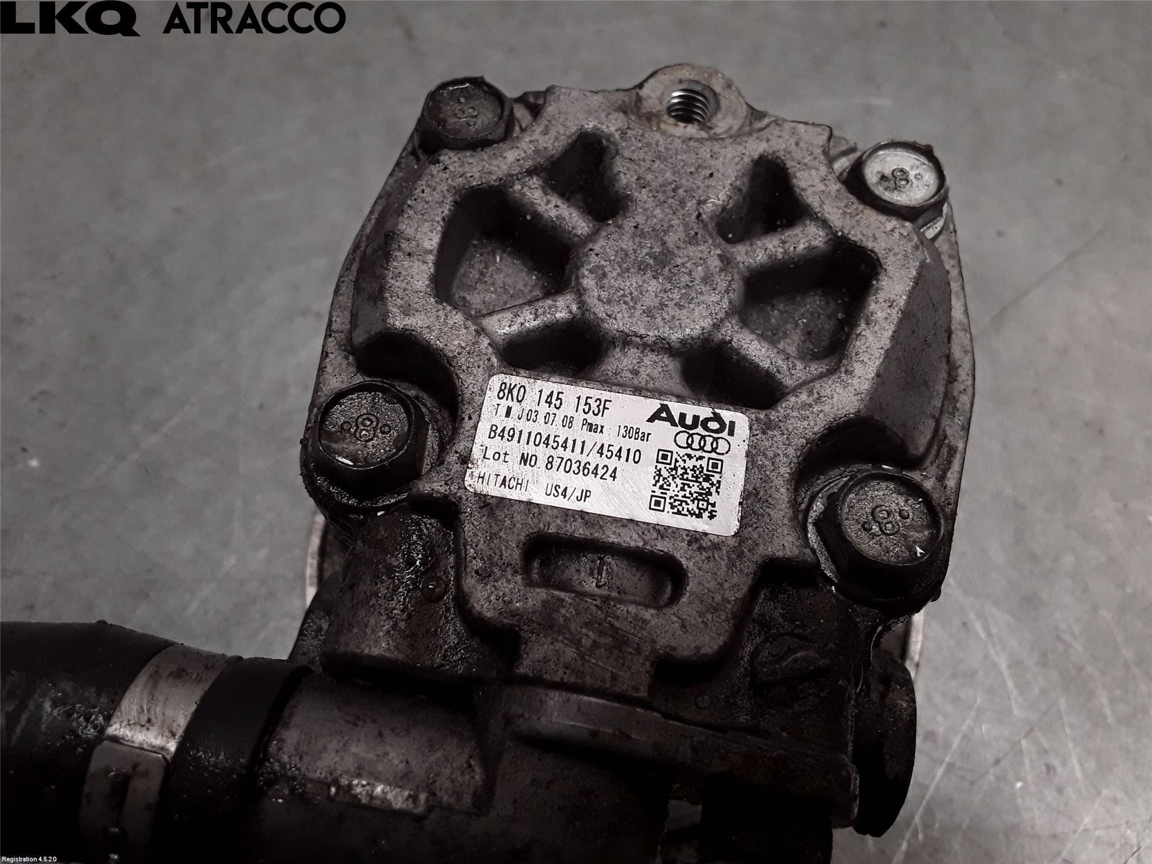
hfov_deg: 63.4
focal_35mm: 28
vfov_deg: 49.7
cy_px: 432
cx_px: 576
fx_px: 932
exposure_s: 1/196
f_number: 1.9
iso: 100
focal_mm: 2.91
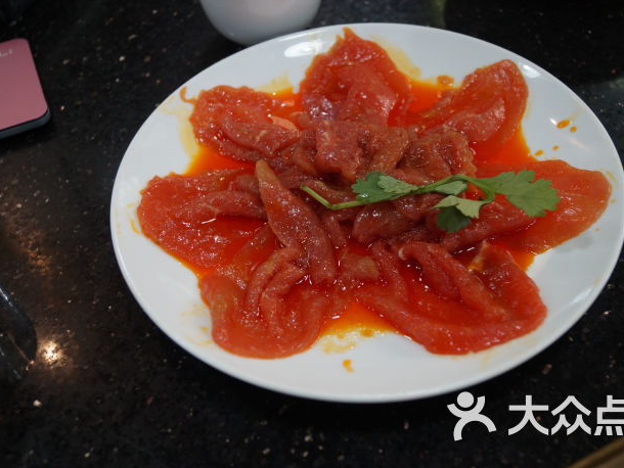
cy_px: 231
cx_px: 346
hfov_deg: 43.8
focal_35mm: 43
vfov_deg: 33.6
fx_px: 775
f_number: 4.5
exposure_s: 1/60
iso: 800
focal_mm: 26
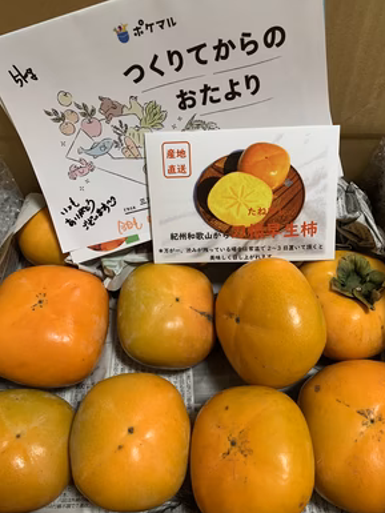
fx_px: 400
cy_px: 261
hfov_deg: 51.4
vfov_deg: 65.3
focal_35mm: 27
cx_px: 194
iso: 125
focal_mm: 4.25
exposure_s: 1/57
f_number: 1.8
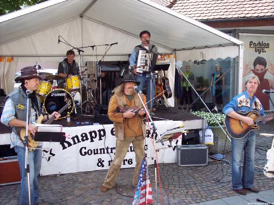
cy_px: 102
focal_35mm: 39
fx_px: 309
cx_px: 137
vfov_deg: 36.8
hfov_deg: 47.9
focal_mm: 8
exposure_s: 1/180
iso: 100
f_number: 3.4
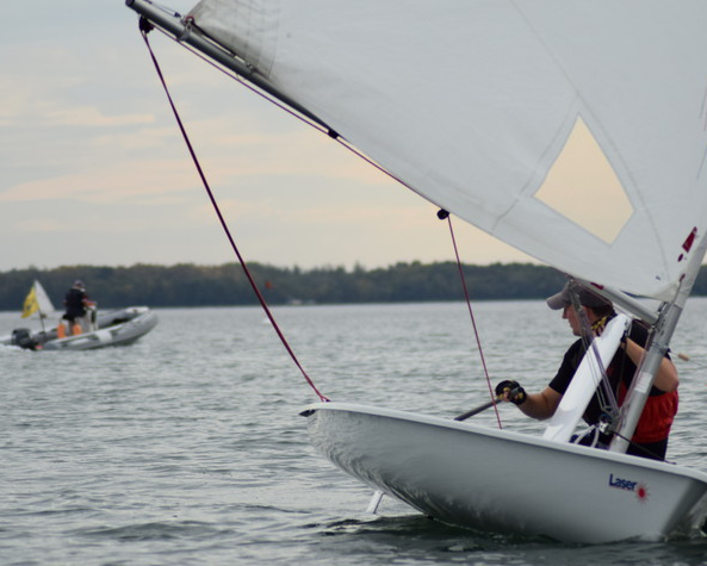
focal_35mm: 299
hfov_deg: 6.5
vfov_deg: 5.2
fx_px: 6260
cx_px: 414
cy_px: 268
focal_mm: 140
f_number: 5.6
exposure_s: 1/1600
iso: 400
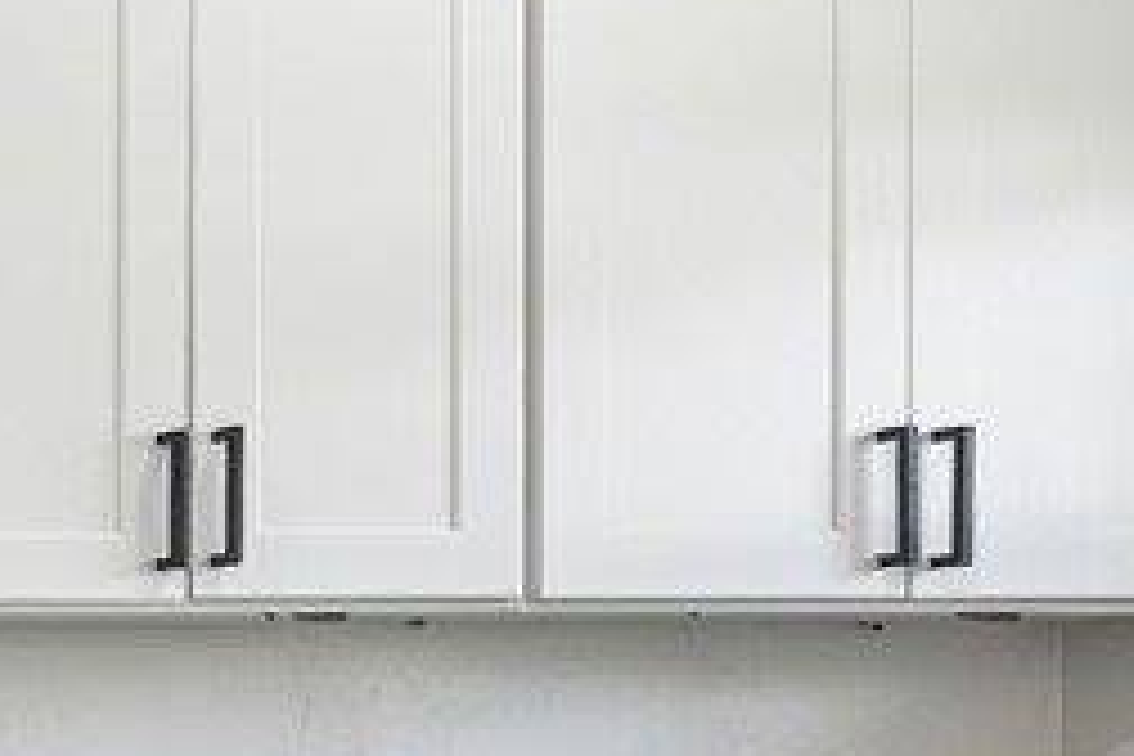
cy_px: 754
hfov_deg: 19.6
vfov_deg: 19.2
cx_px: -1017
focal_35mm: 69
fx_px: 2173
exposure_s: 1/13
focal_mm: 17
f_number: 5.6
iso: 400
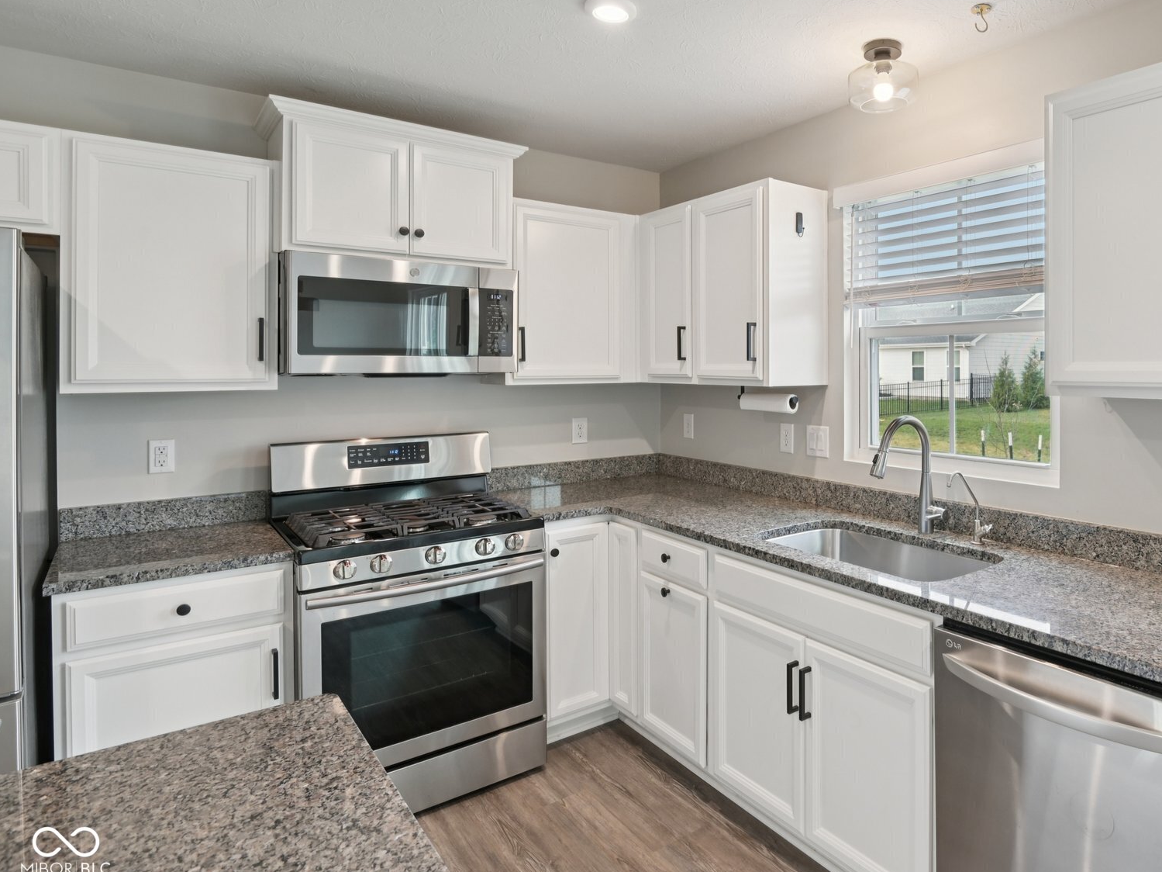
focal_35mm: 21
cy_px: 368
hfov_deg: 76.1
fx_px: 705
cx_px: 791
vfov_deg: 63.1
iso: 180
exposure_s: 1/15
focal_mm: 16
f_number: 8
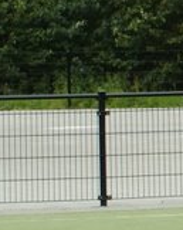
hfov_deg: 3.6
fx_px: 2831
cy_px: 83
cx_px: 655
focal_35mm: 417
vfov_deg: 4.6
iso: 200
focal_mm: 40
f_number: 6.3
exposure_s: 1/400
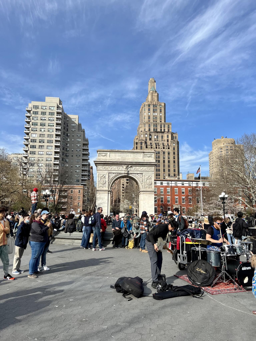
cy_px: 170
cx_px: 128
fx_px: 256
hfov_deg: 53.1
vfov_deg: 67.3
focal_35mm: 26
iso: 50
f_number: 1.5
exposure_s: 1/3704
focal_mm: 5.7
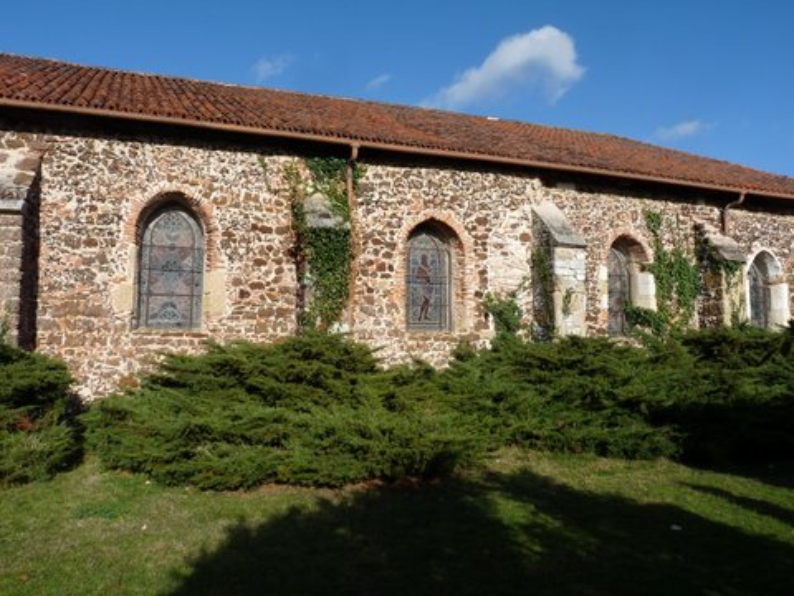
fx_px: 619
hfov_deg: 65.3
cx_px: 397
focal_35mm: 27
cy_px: 298
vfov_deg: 51.4
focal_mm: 4.8
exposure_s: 1/400
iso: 100
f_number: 5.6
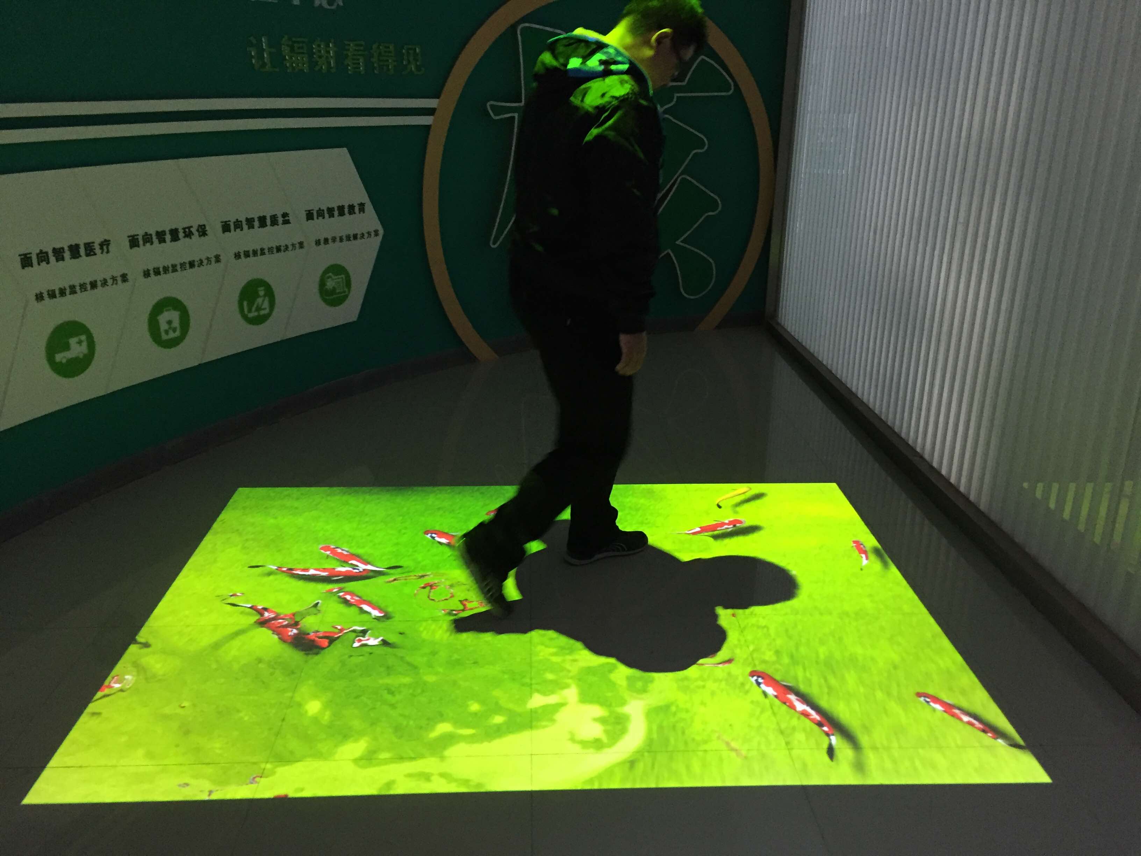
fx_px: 956
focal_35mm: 29
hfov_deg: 61.7
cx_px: 570
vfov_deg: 48.2
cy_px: 428
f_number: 2.2
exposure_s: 1/33
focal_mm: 4.15
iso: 200
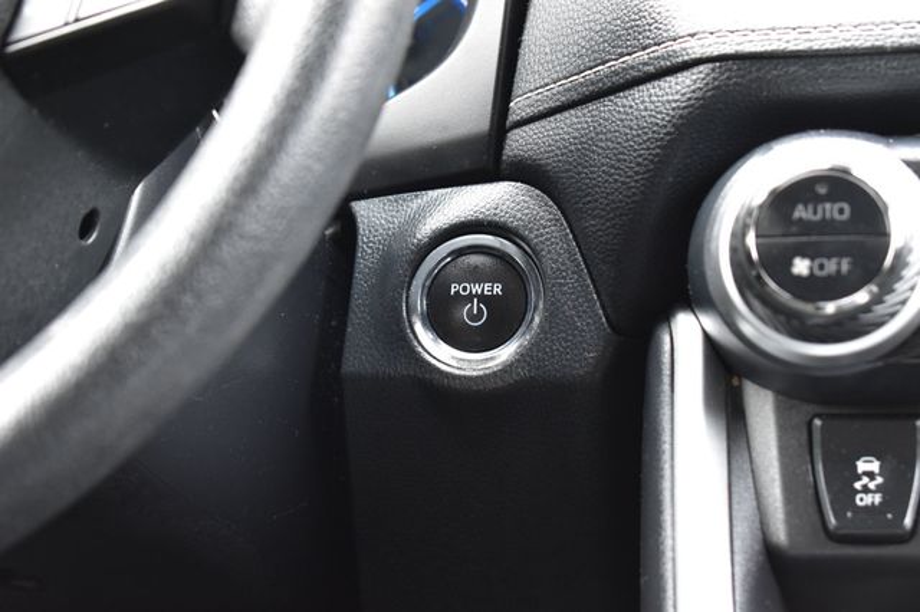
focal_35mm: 82
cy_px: 306
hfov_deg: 24.6
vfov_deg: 16.5
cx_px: 460
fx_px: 2107
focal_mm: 55
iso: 1100
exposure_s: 1/15
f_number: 6.3
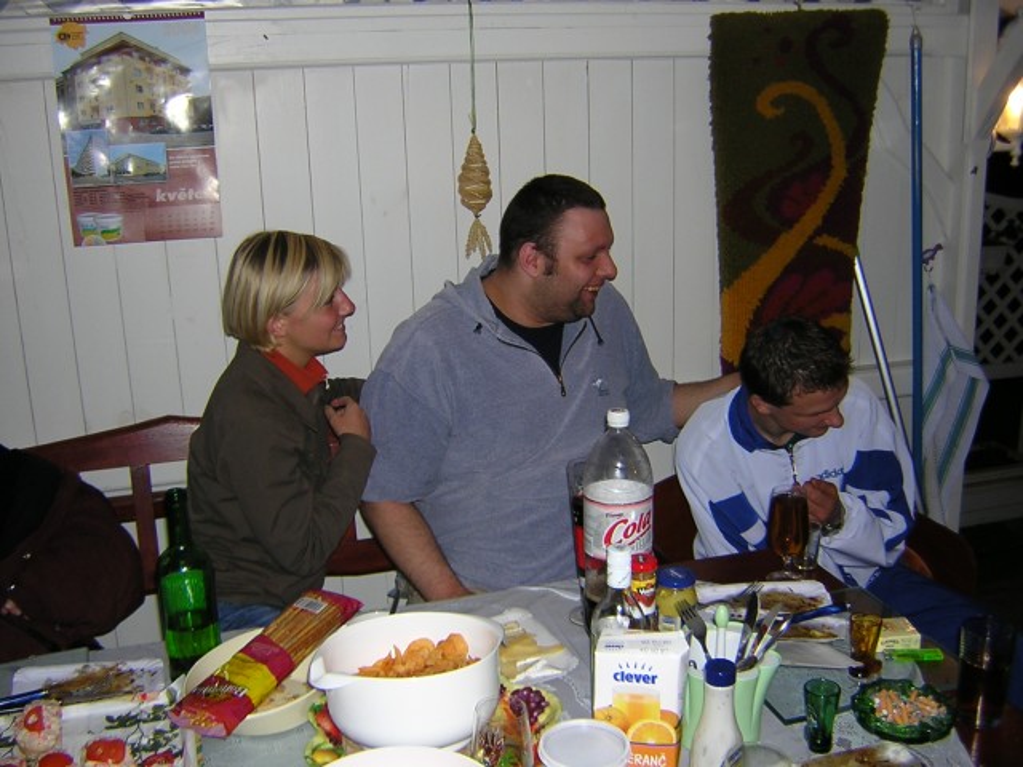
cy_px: 384
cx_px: 512
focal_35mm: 36
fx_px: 1064
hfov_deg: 51.4
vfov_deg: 39.7
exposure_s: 1/60.1
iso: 100
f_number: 2.6
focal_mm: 4.7
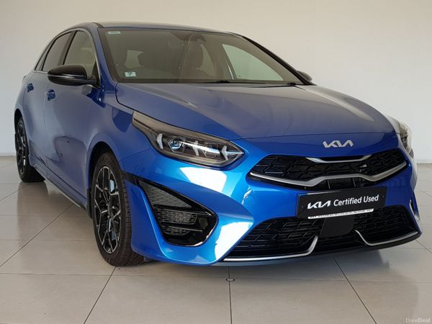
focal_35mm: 26
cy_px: 162
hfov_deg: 67.3
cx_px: 216
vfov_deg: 53.1
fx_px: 324
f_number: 1.7
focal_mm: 4.2
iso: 50
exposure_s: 1/100
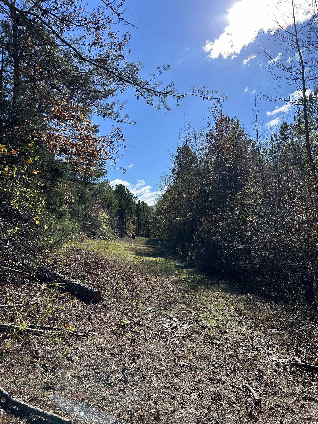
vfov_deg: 67.3
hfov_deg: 53.1
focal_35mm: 26
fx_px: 318
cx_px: 159
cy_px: 212
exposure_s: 1/3968
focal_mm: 5.7
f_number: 1.5
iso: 50
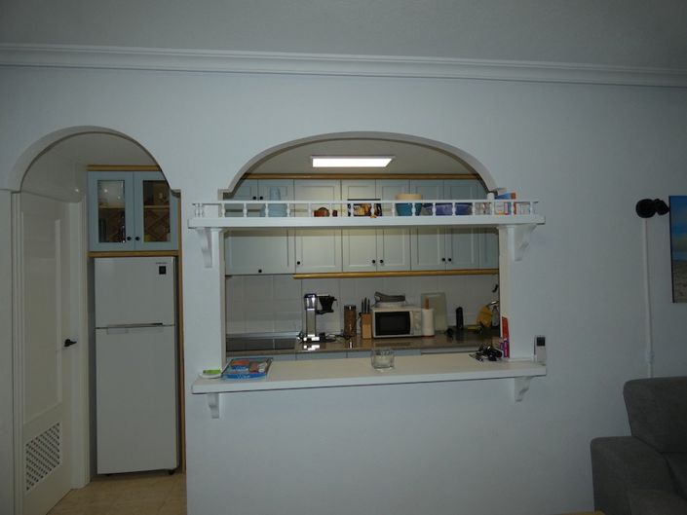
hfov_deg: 81.7
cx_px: 344
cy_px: 258
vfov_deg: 66.0
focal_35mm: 20
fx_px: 397
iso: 80
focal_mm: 3.6
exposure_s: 1/60
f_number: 2.8
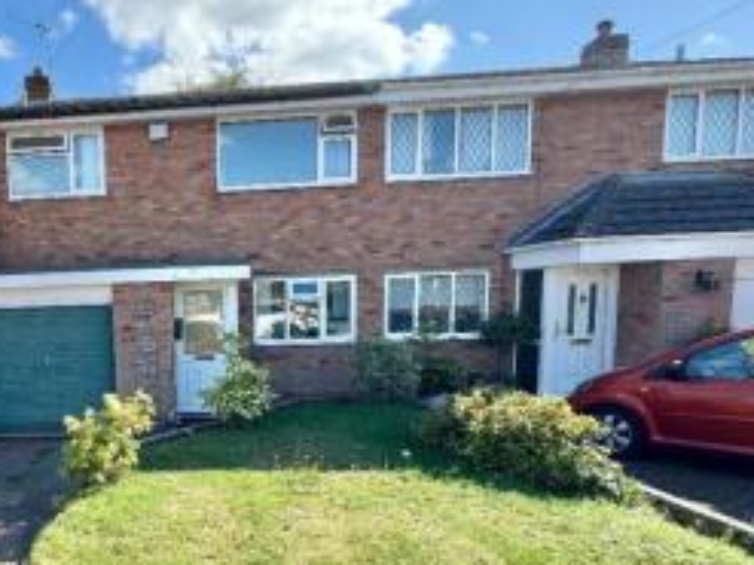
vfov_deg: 55.9
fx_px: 523
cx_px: 139
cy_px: 362
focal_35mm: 24
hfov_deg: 64.5
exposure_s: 1/498
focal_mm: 2.22
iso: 40
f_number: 2.2
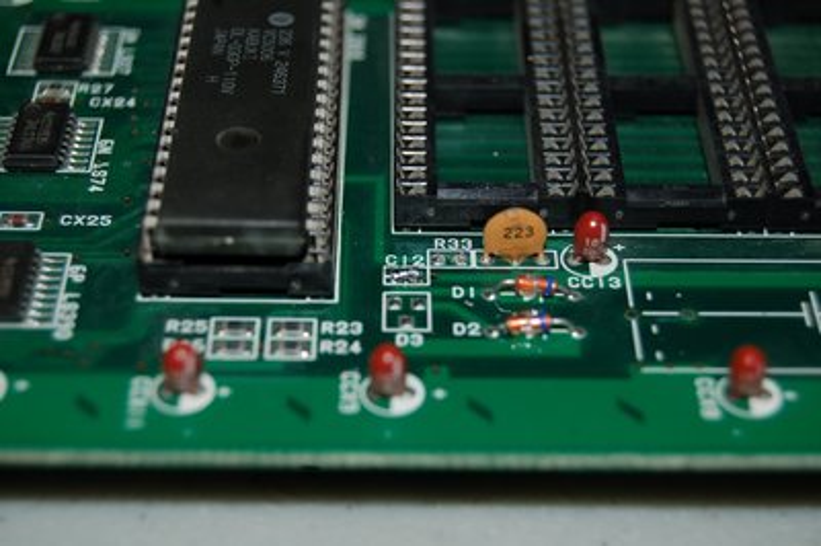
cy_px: 273
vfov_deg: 16.5
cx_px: 410
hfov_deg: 24.6
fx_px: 1880
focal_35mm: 82
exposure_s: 1/125
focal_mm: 55
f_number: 5.6
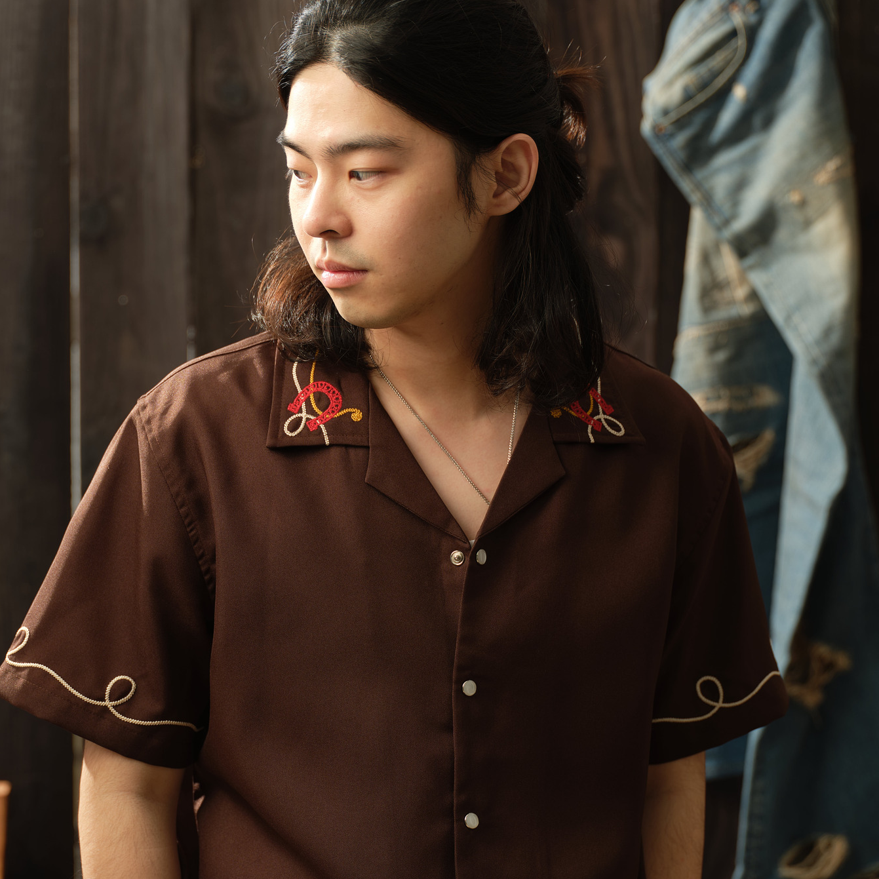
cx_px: 383
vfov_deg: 13.9
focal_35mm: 125
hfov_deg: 14.0
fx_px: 3591
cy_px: 633
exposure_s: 1/125
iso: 80
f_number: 4
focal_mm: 100
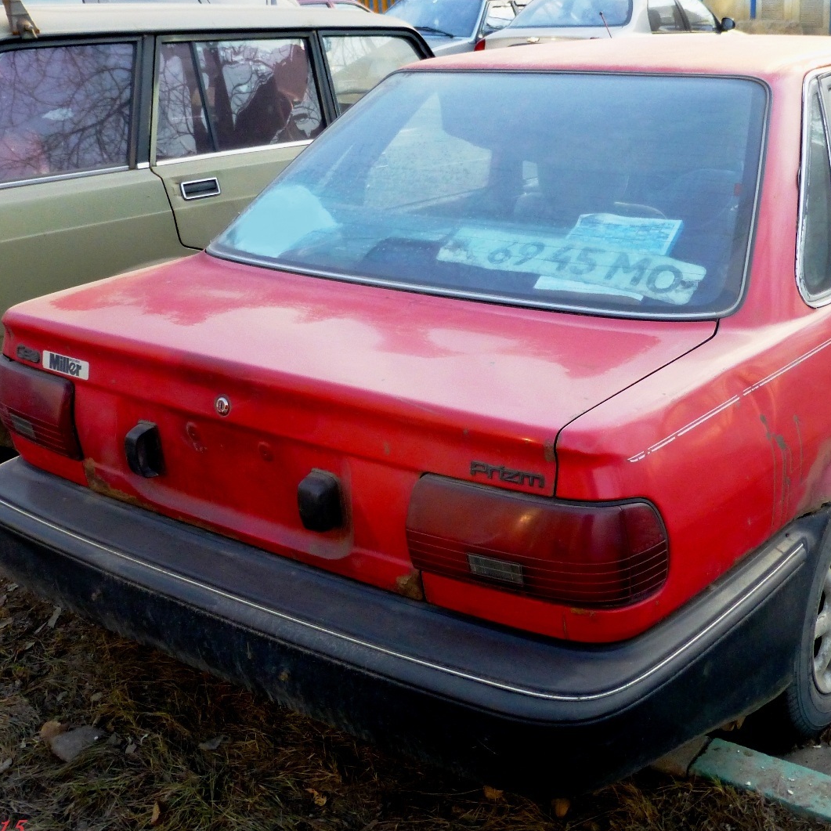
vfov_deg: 41.8
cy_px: 368
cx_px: 514
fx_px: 1086
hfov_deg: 41.6
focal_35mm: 40
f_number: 3.6
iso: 320
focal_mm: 5.4
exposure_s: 1/250
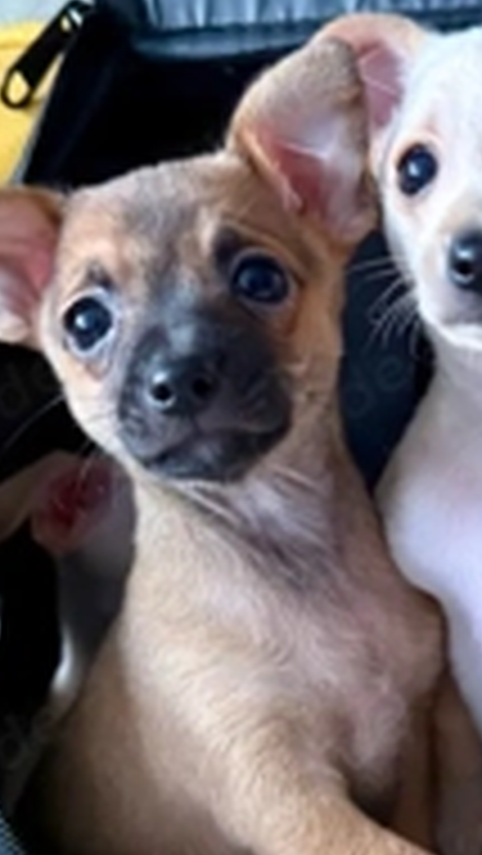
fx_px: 1249
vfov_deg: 37.7
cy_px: 500
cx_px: 374
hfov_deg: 21.6
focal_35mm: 55
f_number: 1.78
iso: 250
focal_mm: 6.76
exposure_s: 1/60
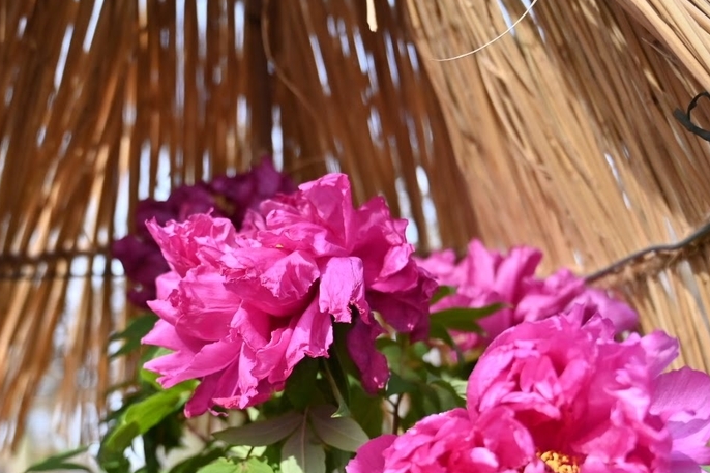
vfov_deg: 23.4
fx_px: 1121
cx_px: 274
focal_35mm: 57
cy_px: 389
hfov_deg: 35.0
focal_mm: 32.5
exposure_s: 1/640
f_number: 4
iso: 500
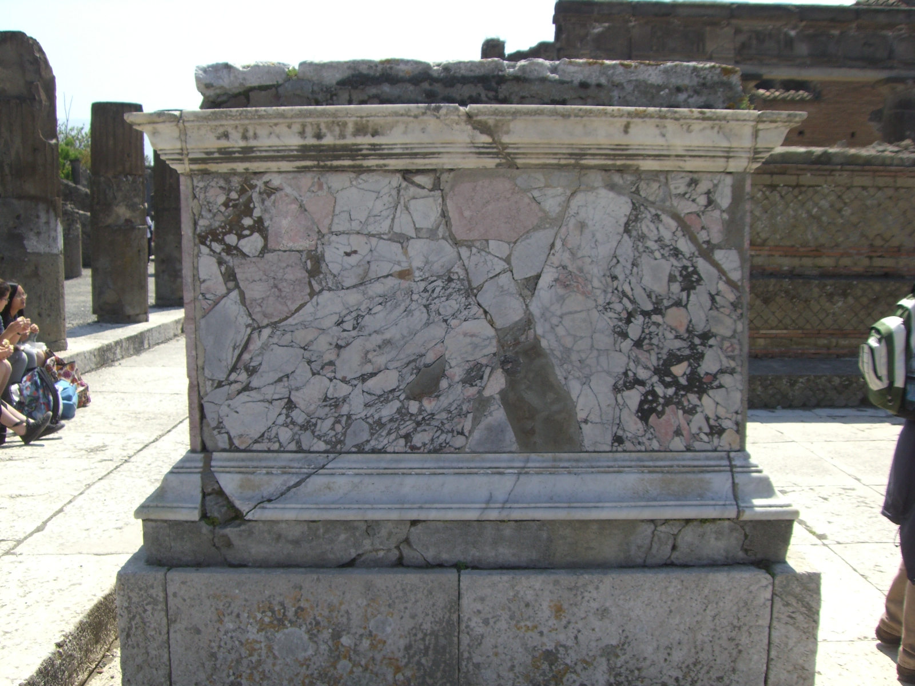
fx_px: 1004
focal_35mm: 38
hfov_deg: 49.0
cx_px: 458
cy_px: 343
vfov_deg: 37.7
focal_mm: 6.2
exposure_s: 1/500
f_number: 4.3
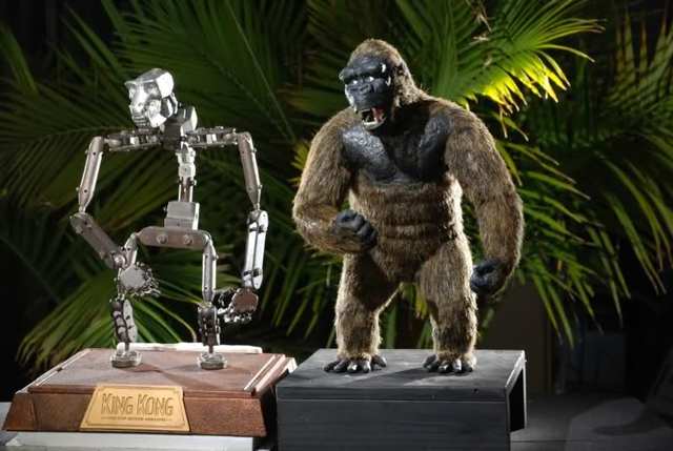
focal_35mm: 99
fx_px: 1854
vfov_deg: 13.9
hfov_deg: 20.6
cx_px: 336
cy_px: 226
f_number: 5.3
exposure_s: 1/5
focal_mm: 66
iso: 100
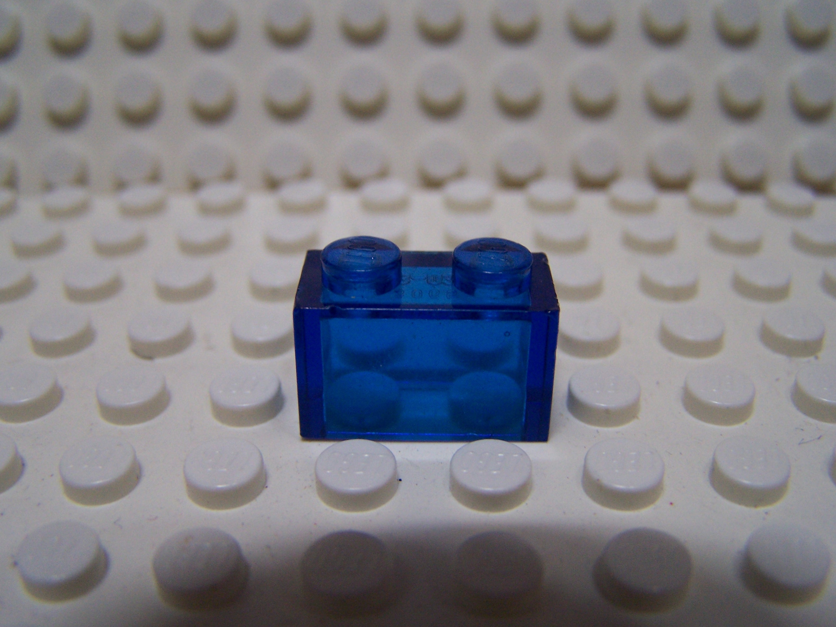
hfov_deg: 49.0
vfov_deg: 37.7
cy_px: 314
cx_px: 418
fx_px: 918
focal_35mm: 38
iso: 140
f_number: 2.8
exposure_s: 1/20
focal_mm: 6.3
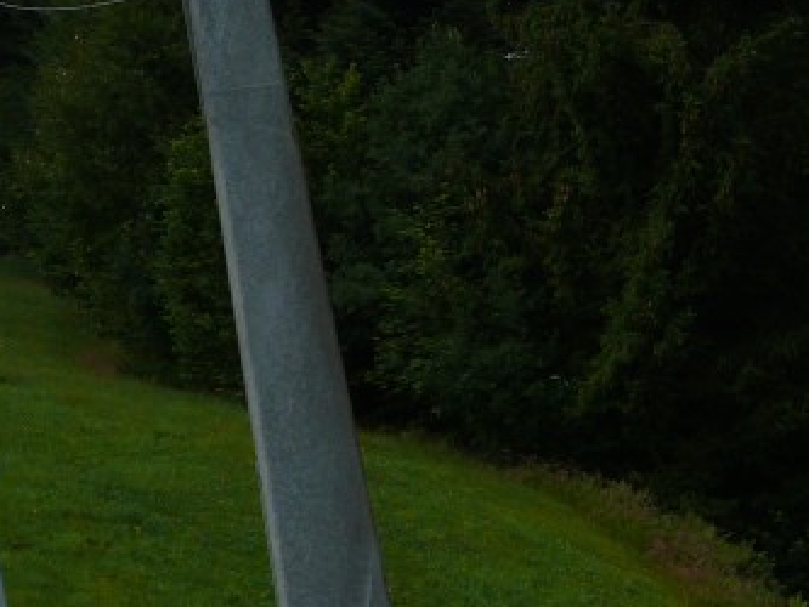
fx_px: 7926
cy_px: 151
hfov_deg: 5.8
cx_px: 95
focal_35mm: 339
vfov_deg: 4.4
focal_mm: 29.8
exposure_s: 1/500
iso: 100
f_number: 8
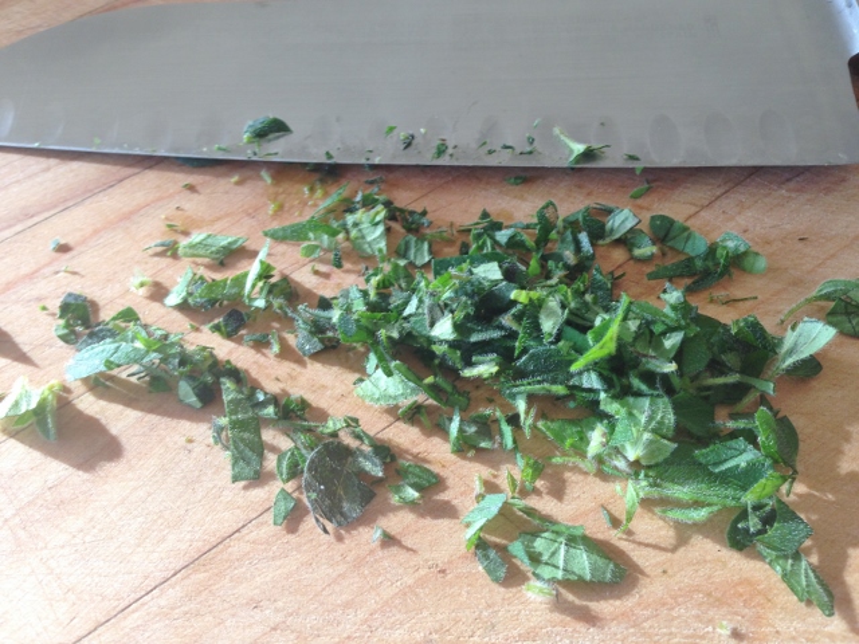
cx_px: 430
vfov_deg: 42.9
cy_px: 322
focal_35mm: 33
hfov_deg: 55.4
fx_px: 819
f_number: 2.4
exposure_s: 1/20
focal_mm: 4.12
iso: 50
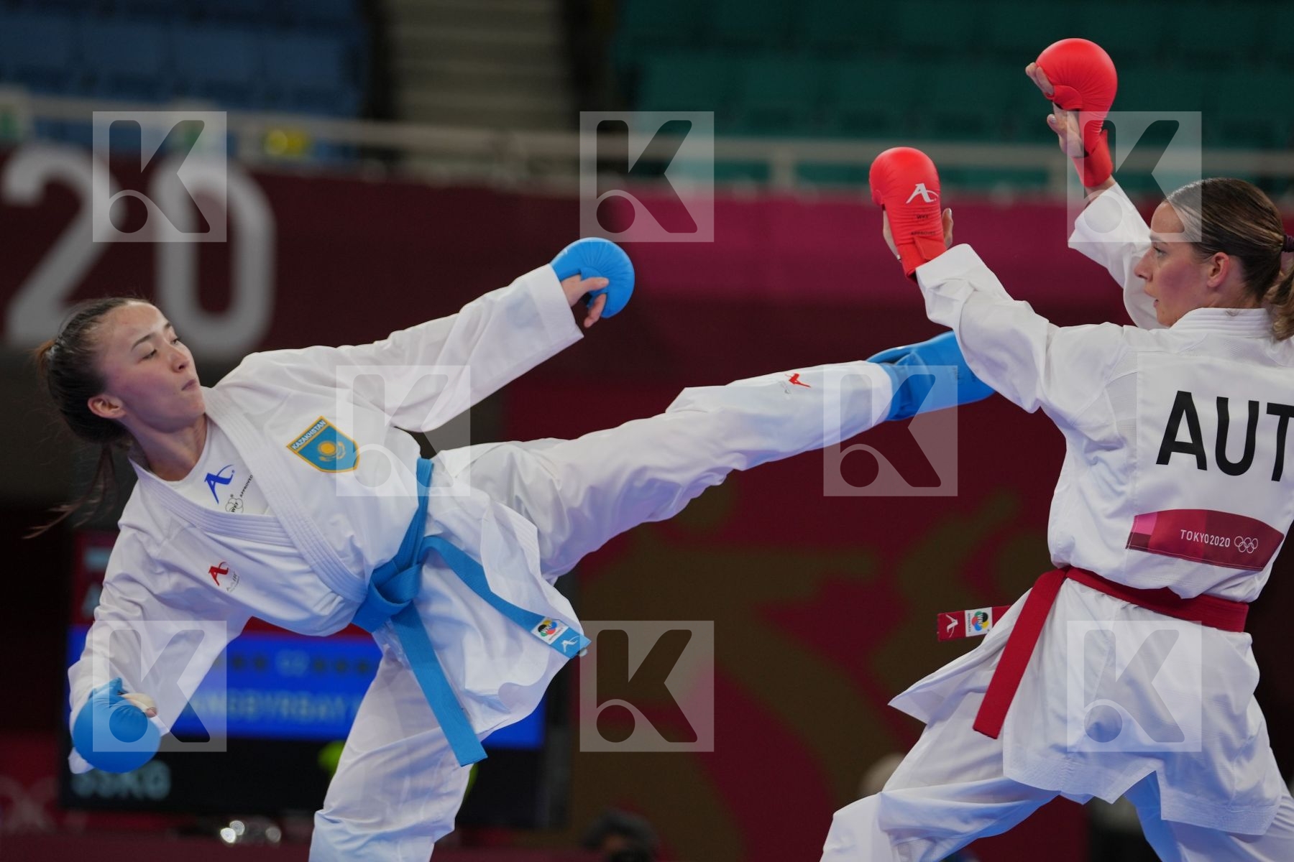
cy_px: 431
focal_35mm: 246
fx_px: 8842
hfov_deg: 8.4
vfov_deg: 5.6
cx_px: 647
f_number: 2.8
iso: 400
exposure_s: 1/1000
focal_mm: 164
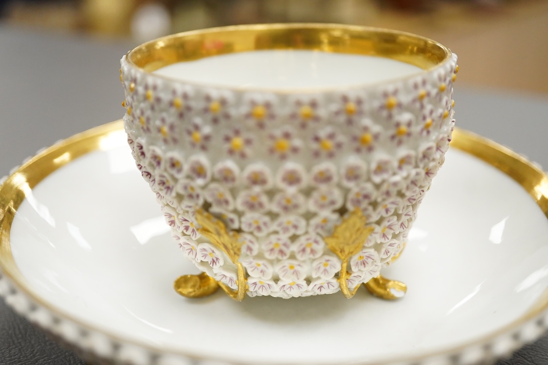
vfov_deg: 29.9
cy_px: 182
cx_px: 274
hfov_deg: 43.6
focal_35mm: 45
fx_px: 685
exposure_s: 1/500
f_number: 3.5
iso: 2500
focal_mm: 30
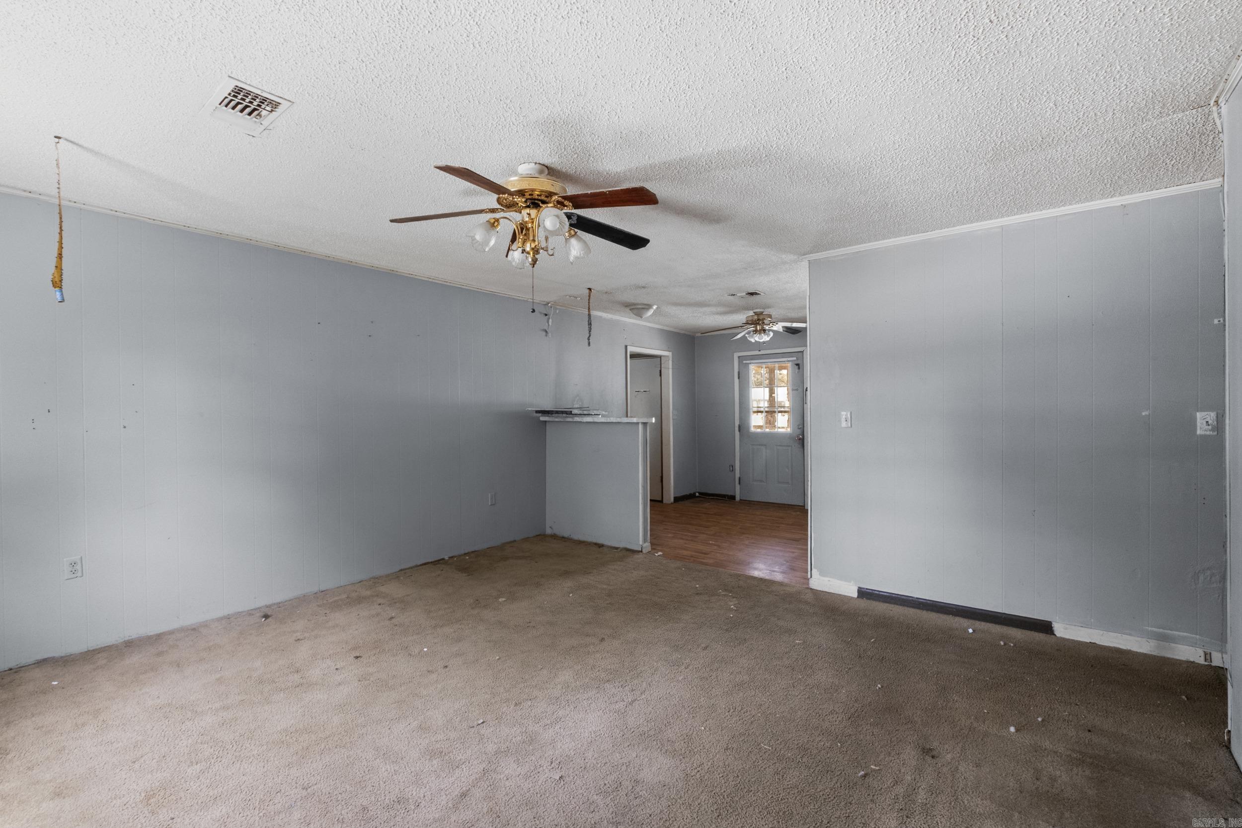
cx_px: 621
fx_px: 517
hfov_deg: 100.4
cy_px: 414
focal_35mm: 15
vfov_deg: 77.3
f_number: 8
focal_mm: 10
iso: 1600
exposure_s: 1/3
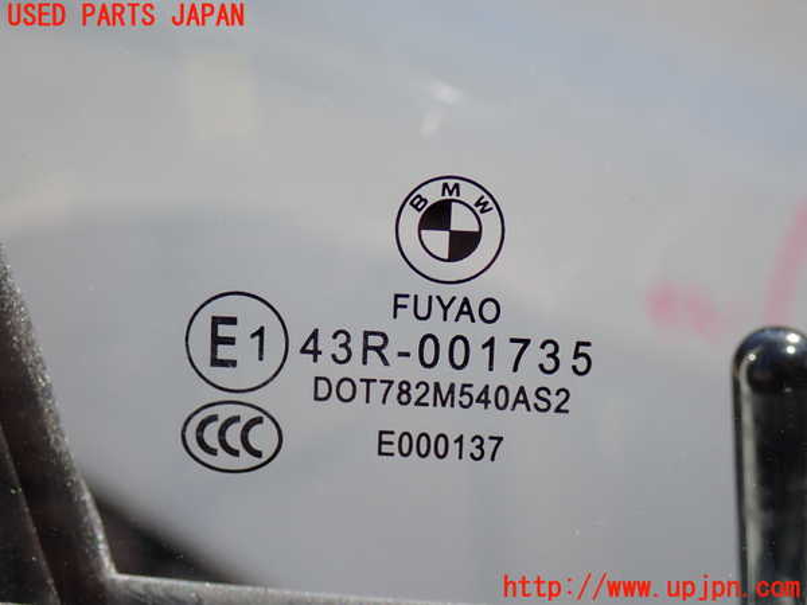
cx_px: 404
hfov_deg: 25.3
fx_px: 1795
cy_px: 302
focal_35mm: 77
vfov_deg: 19.1
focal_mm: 13.65
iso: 100
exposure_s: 1/250
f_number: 4.1
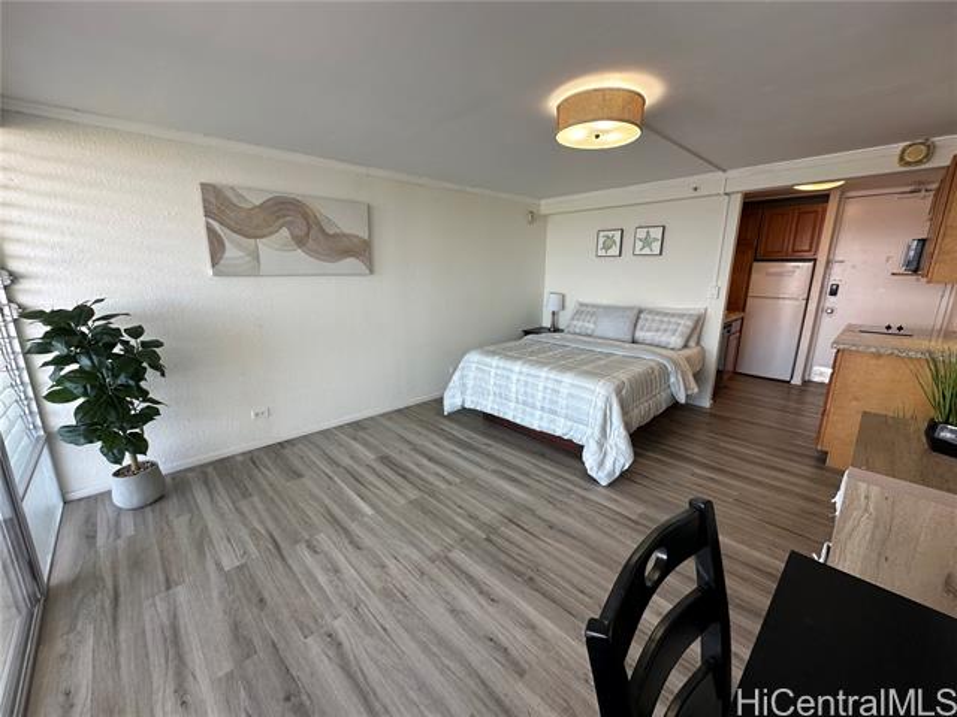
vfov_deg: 85.7
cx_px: 478
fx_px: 387
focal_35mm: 14
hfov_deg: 102.1
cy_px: 358
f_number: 2.2
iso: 64
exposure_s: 1/99
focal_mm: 2.22
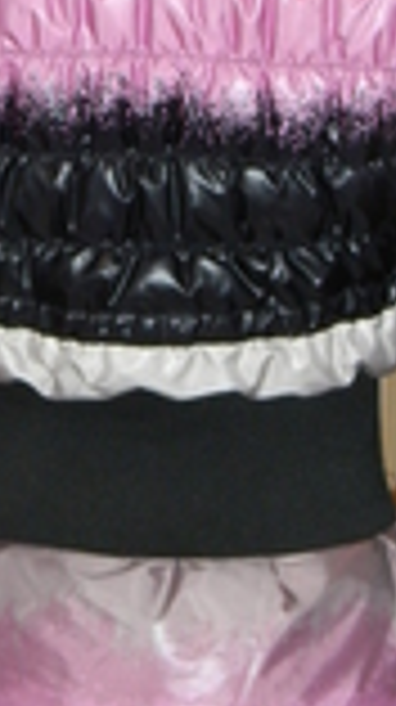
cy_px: 283
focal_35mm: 128
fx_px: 2396
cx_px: 135
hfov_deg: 9.4
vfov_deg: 16.8
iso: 200
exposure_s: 1/30
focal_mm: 7.3
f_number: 3.8
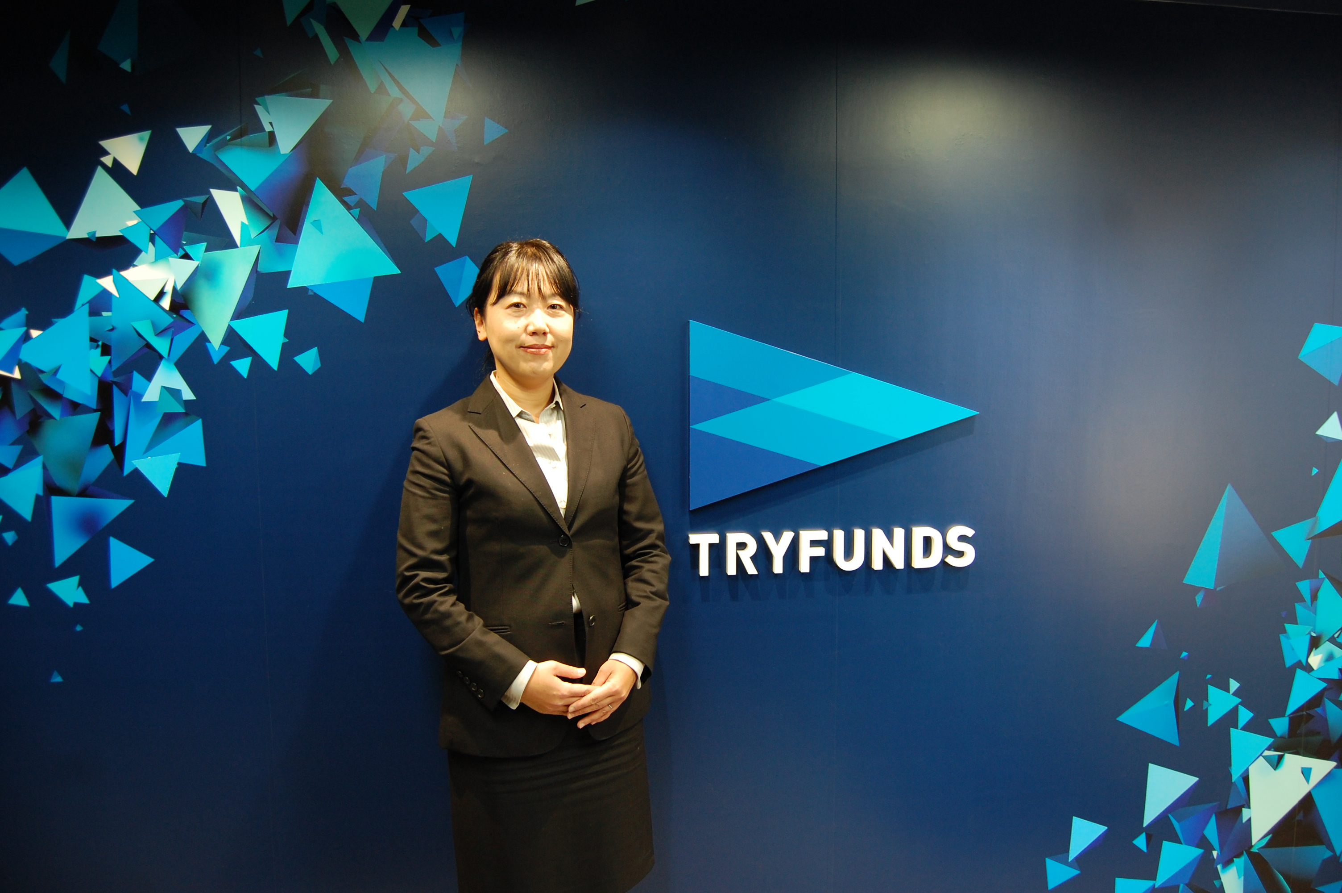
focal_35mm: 27
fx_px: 1006
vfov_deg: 47.8
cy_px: 446
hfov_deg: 67.4
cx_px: 671
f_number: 3.5
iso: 500
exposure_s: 1/30
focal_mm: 18
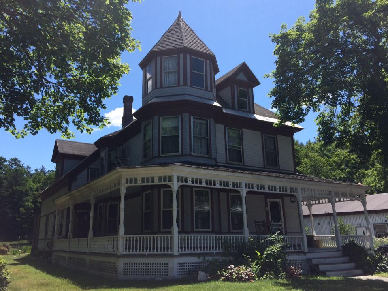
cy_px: 151
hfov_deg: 58.4
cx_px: 190
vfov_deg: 45.4
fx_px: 347
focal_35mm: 31
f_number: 2.2
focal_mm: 4.15
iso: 32
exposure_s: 1/1786
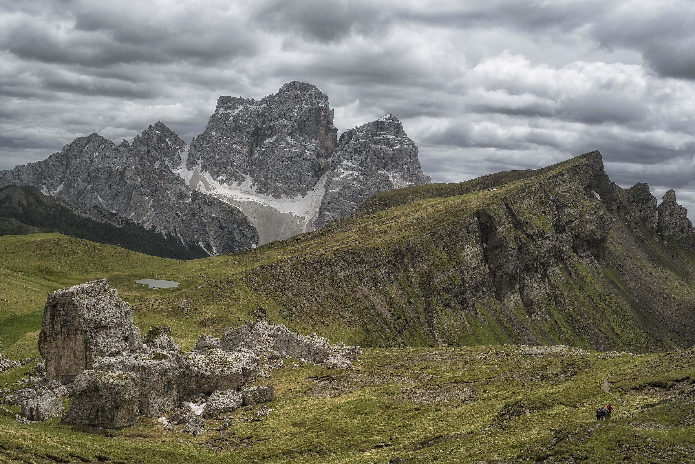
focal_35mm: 50
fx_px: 966
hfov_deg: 39.6
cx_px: 348
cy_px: 232
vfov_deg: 27.0
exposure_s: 1/640
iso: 100
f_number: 6.3
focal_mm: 50
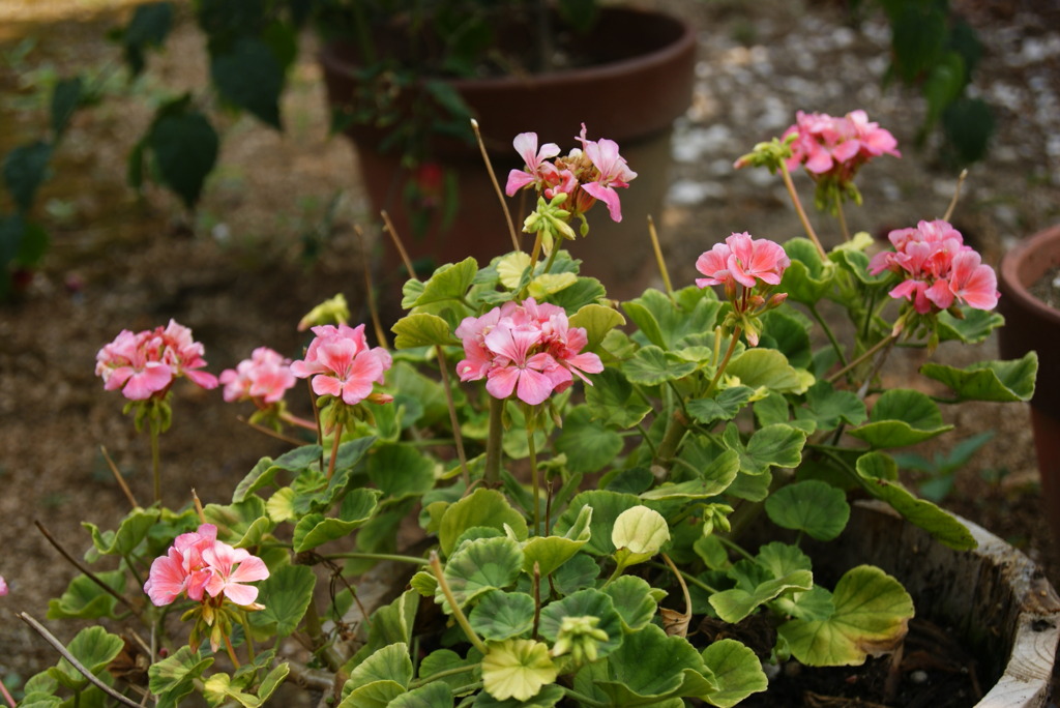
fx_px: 2430
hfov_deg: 24.6
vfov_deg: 16.6
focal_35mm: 82
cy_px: 354
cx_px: 530
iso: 100
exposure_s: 1/160
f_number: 5.6
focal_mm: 55
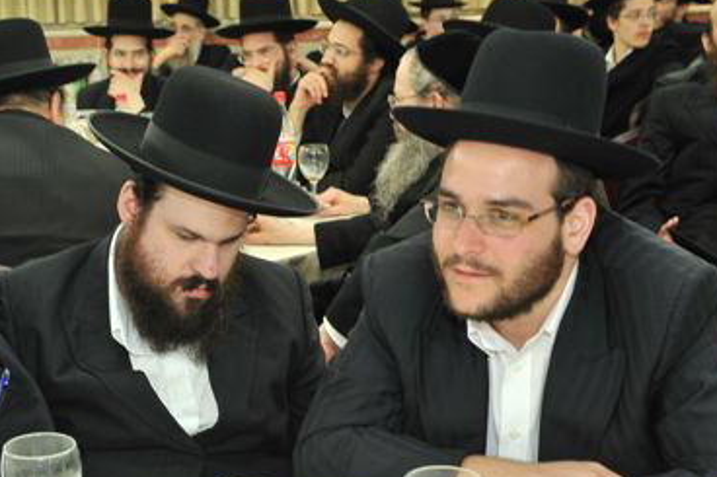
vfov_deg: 20.3
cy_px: 387
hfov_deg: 30.0
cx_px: 183
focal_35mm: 66
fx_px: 1314
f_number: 7.1
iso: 800
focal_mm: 38
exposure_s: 1/60
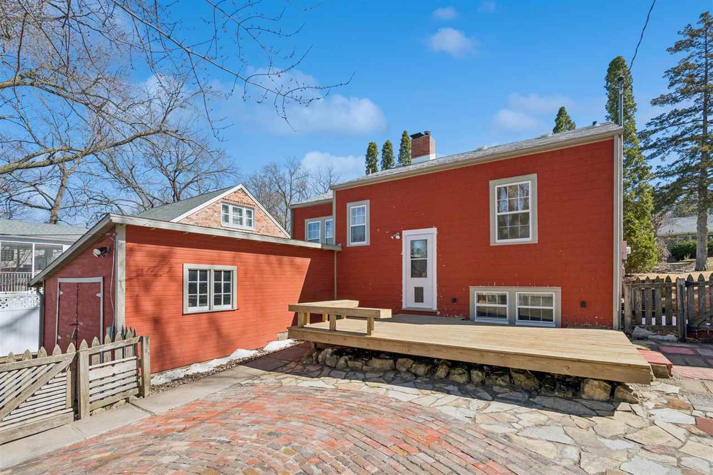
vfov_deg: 73.7
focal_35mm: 16
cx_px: 356
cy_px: 238
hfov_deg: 96.7
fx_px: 317
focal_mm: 16
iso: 1250
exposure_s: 1/3200
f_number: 8
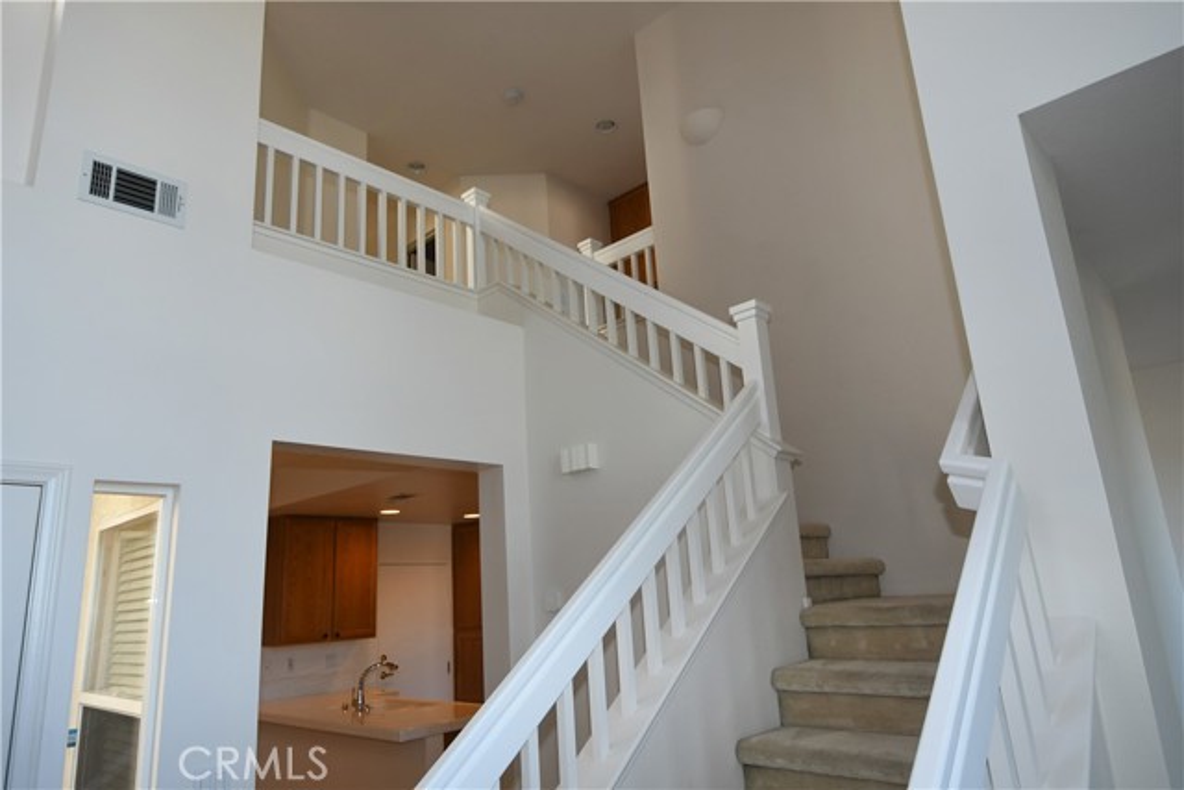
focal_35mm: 22
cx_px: 592
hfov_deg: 77.3
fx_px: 740
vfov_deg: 56.2
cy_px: 395
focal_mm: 15
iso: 800
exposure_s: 1/100
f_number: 7.1
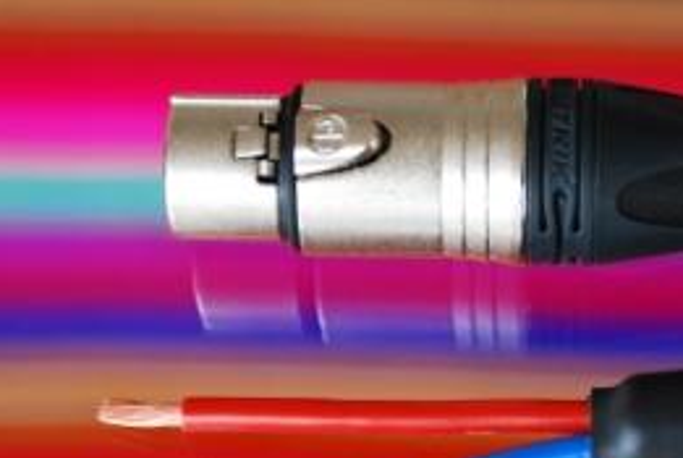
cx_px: 489
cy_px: 262
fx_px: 3421
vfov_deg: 7.7
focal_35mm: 180
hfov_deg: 11.4
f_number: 5.6
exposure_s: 1/10
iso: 500
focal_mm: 70
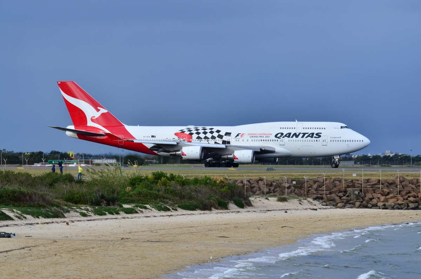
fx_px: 2451
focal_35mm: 210
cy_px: 140
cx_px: 210
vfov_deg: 6.5
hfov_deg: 9.8
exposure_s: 1/400
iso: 160
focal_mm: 140
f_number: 7.1
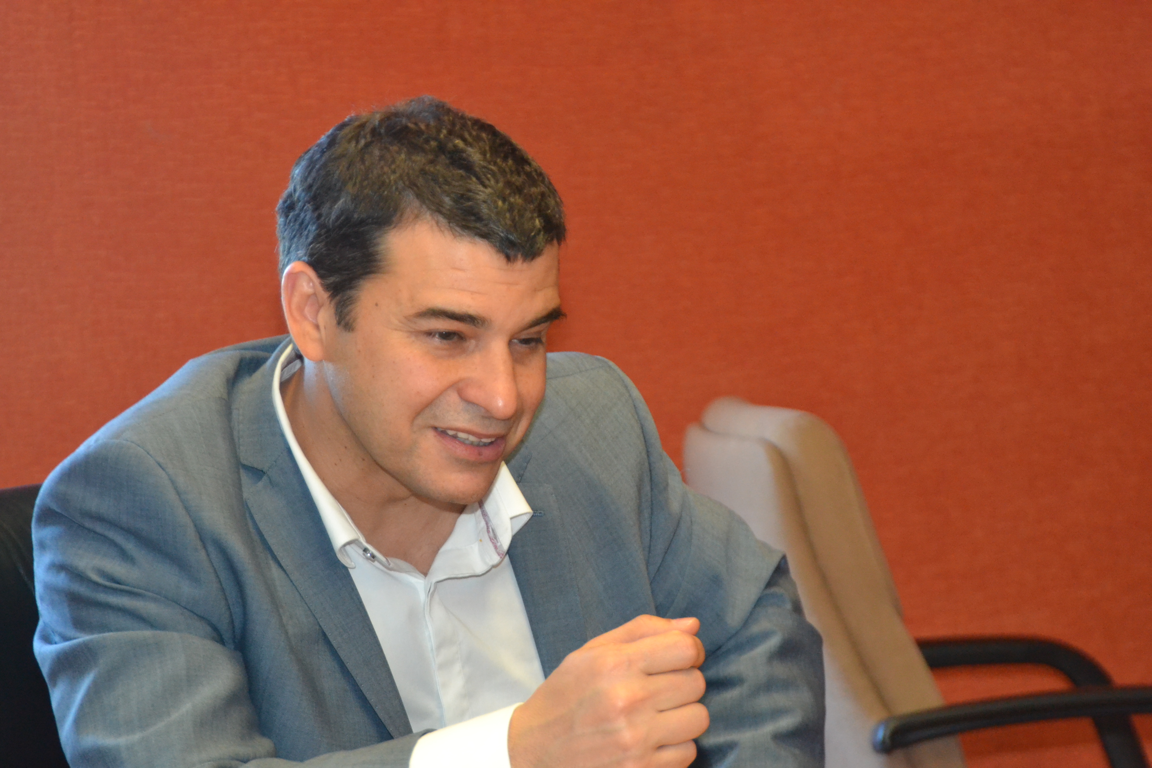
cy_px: 384
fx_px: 4560
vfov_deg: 9.6
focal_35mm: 142
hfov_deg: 14.4
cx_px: 576
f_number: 5.6
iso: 2500
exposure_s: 1/60
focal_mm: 95
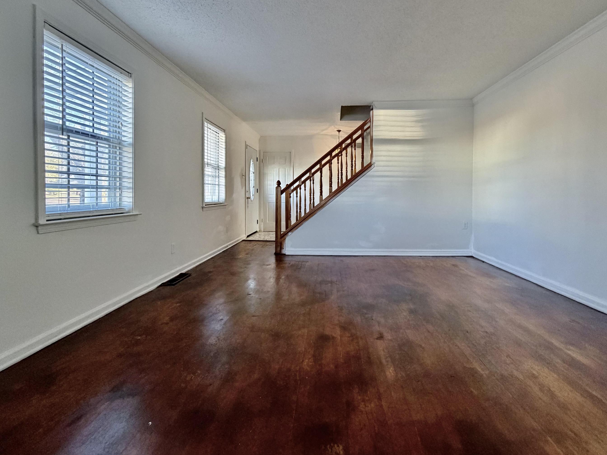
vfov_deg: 77.7
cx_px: 314
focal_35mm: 16
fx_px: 281
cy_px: 197
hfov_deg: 94.5
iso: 320
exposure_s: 1/60
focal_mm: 2.22
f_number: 2.2
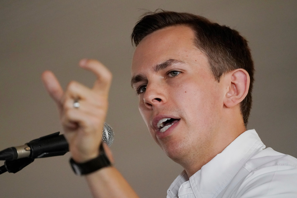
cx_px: 148
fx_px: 2647
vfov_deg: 4.3
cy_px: 99
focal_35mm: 321
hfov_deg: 6.4
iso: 8000
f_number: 5.6
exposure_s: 1/800
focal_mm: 321
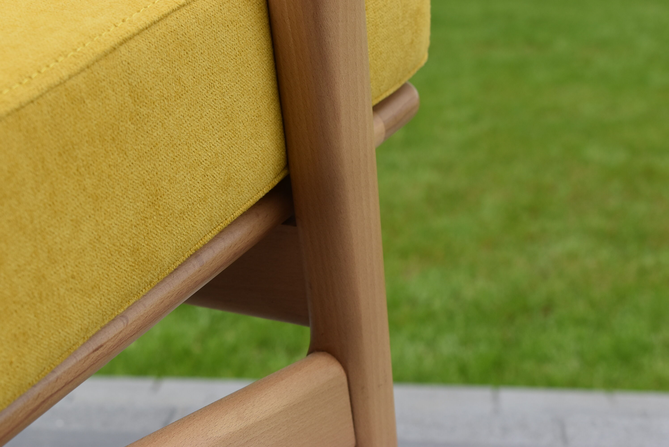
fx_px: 1534
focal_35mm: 82
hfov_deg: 24.6
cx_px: 334
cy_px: 224
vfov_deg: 16.6
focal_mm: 55
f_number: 8
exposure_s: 1/250
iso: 400
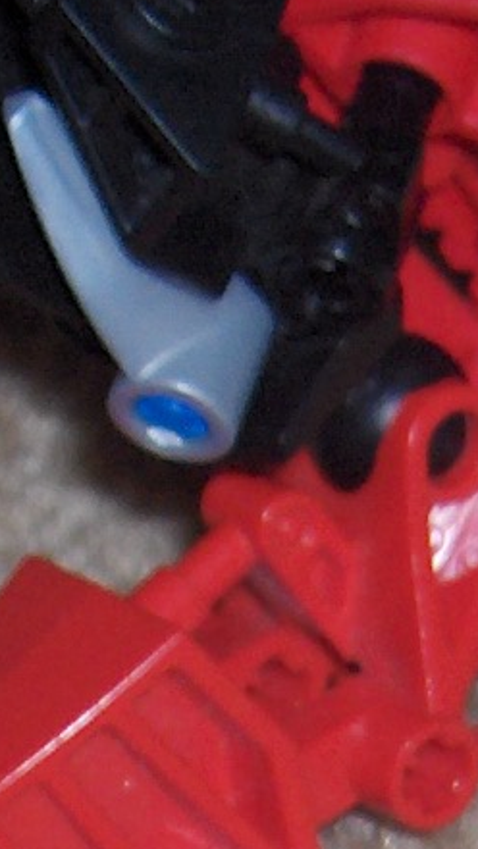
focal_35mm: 250
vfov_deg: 8.3
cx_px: 578
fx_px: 5634
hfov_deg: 4.8
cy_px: 1479
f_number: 2.8
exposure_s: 1/60
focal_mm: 8
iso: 100
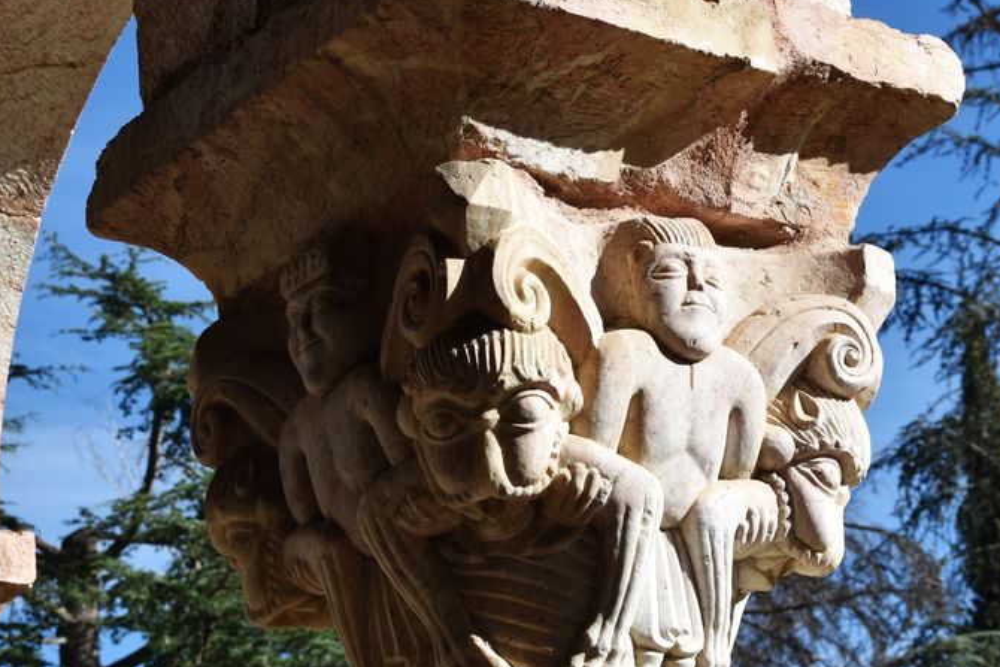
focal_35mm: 94
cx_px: 603
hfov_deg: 21.6
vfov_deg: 14.6
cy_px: 360
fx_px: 2612
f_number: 9
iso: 200
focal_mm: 40
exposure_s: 1/320
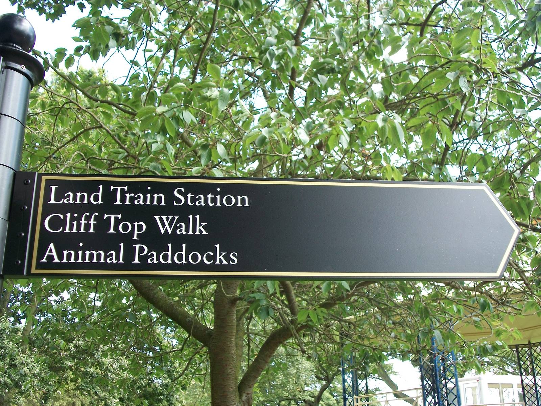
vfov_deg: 36.0
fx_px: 625
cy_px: 203
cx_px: 270
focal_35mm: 40
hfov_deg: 46.8
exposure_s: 1/100
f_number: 3.2
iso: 80
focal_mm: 7.1
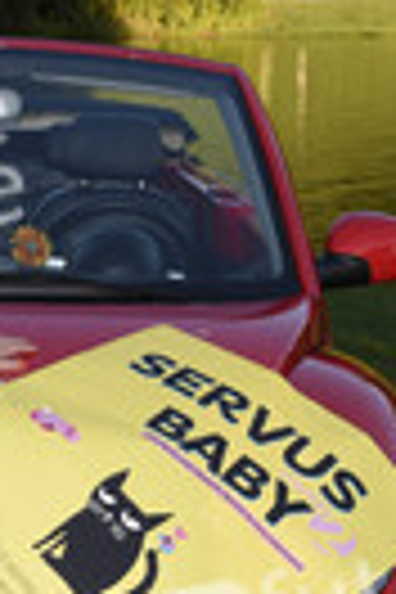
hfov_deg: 13.7
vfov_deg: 20.9
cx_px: -76
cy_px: 423
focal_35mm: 97
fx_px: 1600
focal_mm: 32
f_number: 10
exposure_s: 1/160
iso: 500
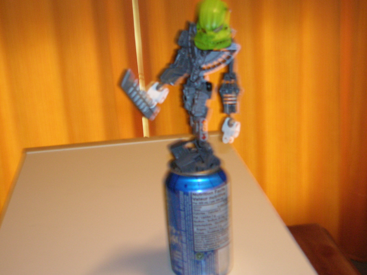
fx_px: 530
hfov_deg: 38.2
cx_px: 184
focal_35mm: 50
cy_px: 138
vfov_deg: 29.1
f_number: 3.3
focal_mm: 8.4
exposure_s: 1/8.8
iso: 200
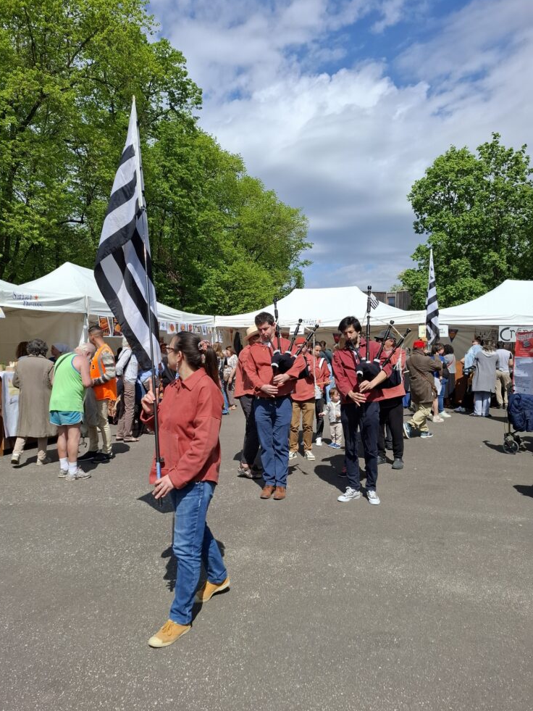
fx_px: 493
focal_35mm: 24
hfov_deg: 56.8
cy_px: 368
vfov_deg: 71.6
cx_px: 256
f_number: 1.8
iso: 50
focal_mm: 5.54
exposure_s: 1/3096
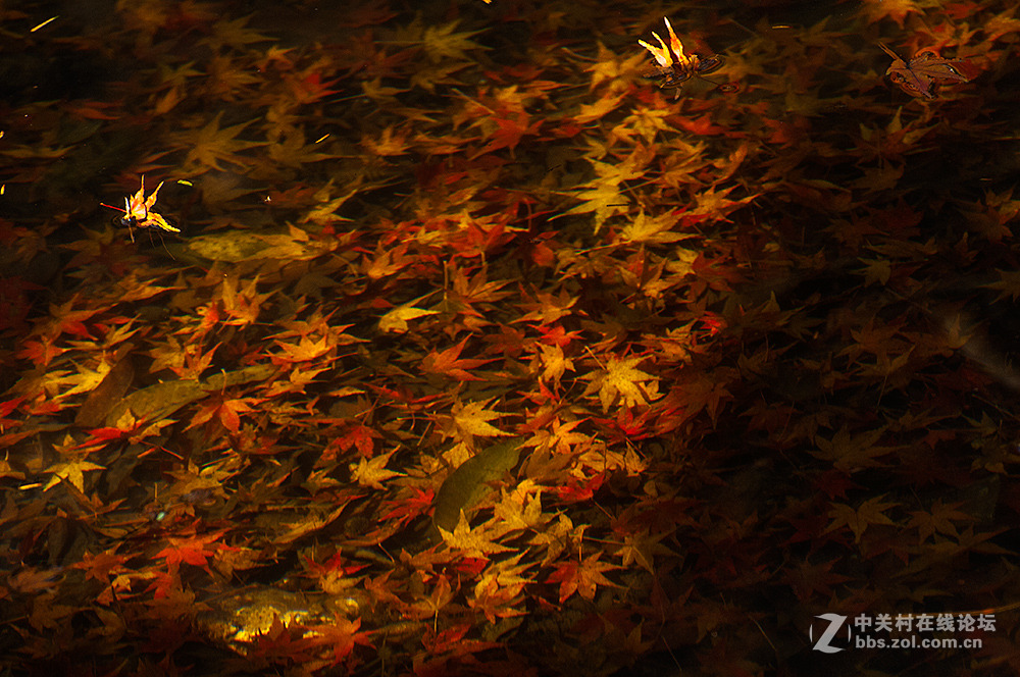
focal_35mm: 345
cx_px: 510
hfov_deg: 6.0
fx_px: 9762
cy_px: 338
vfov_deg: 4.0
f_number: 6.3
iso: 640
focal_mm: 230
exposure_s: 1/250
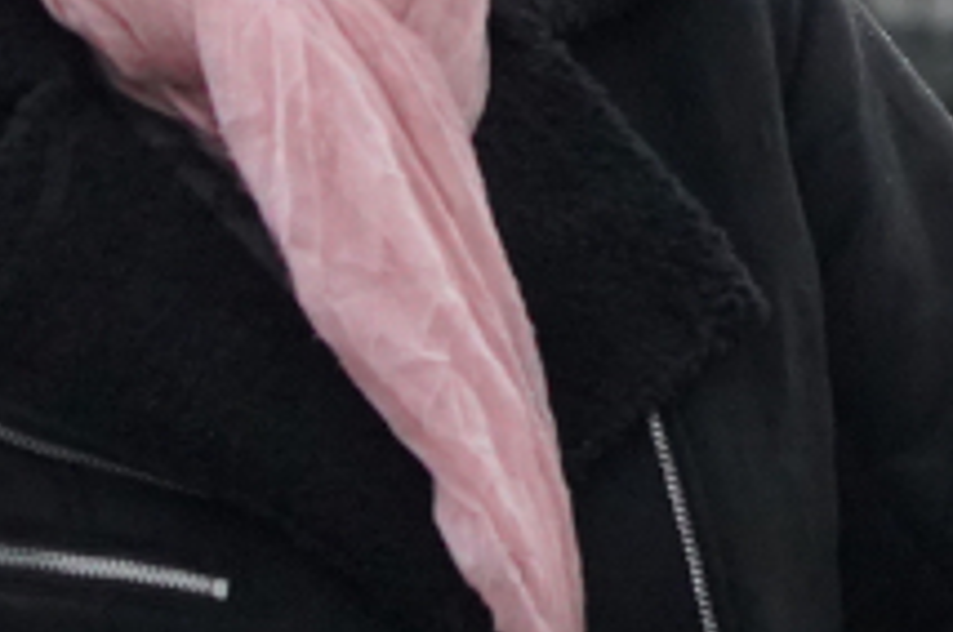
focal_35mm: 639
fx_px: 16890
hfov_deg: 3.2
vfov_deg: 2.1
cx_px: 1902
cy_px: 91
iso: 6400
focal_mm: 105
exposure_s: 1/160
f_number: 4
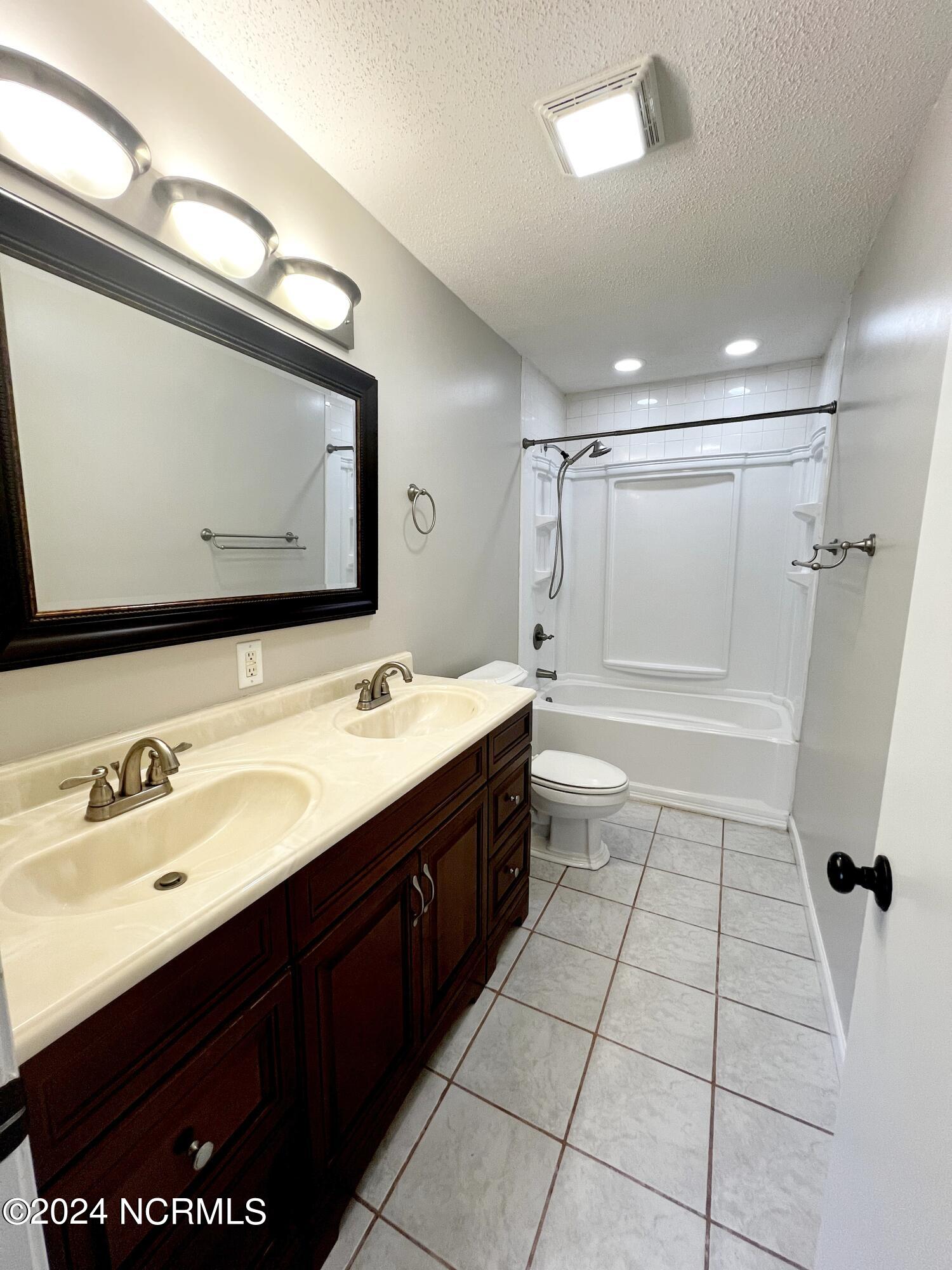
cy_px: 635
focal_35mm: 14
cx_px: 476
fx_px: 513
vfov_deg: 102.1
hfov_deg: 85.7
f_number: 1.8
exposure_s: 1/120
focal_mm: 1.57
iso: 200
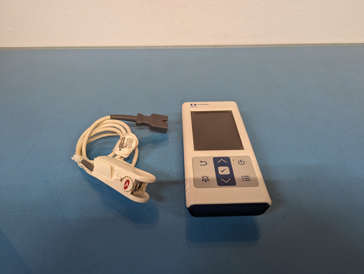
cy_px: 137
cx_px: 182
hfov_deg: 71.5
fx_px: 253
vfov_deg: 56.9
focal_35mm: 24
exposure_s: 1/46.8
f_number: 1.85
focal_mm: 6.81
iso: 155
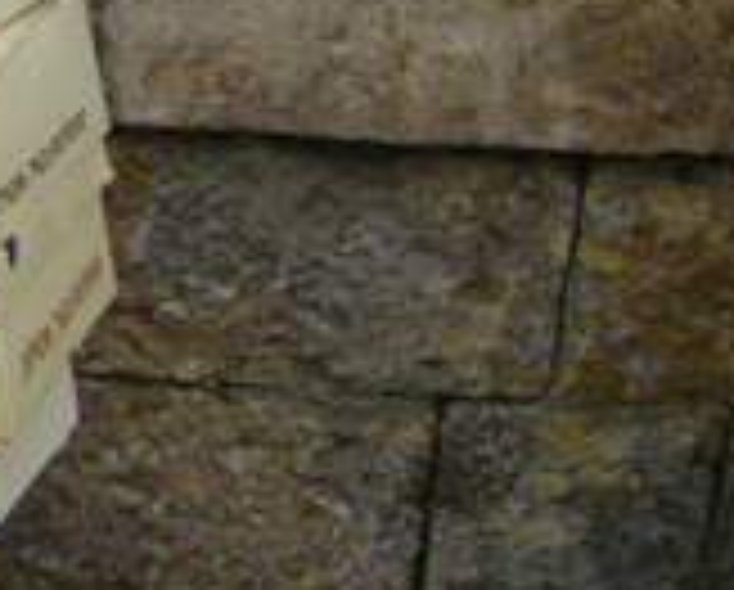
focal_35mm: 109
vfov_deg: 13.7
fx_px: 2372
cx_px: -279
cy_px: -158
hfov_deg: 16.4
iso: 400
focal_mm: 6
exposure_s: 1/750
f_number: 6.7
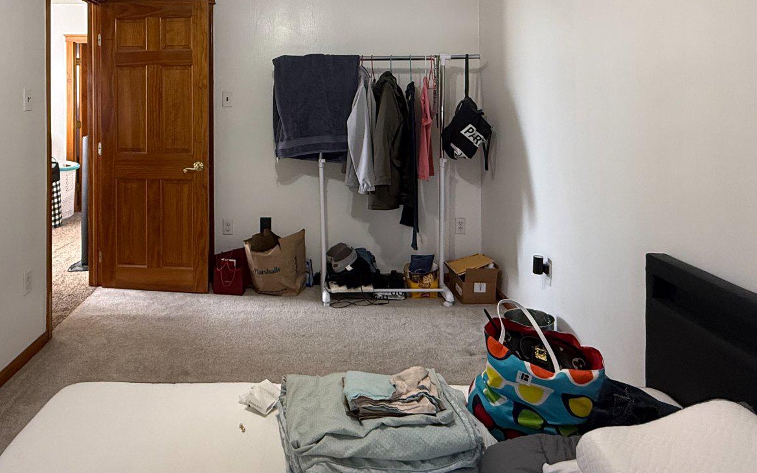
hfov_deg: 69.7
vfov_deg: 45.4
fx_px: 536
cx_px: 303
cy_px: 101
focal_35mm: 26
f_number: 2.2
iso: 250
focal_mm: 2.22
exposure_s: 1/60
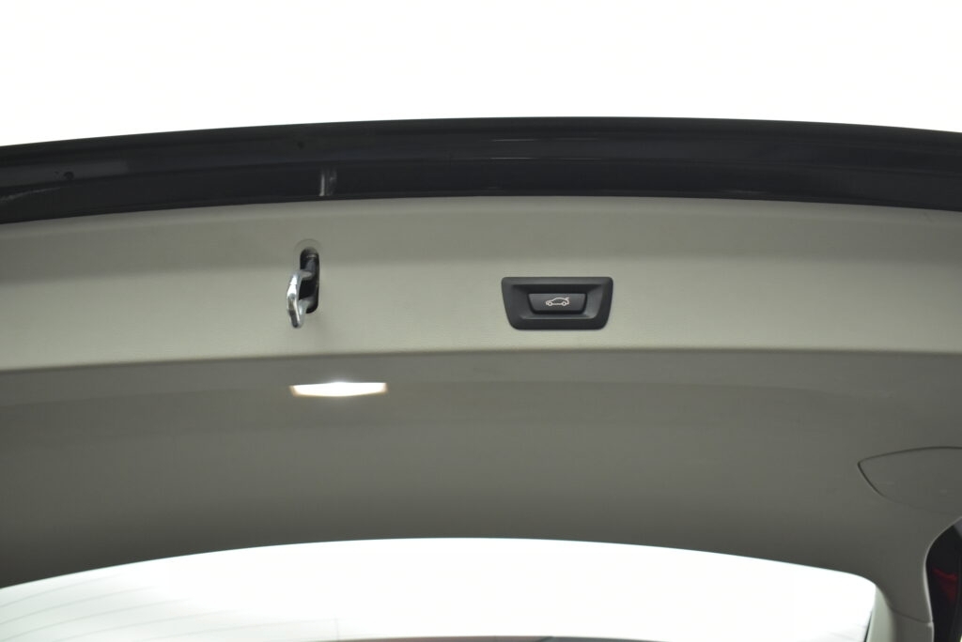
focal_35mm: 34
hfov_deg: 55.1
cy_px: 321
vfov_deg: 38.4
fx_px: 922
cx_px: 481
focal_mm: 23
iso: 1600
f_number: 3.8
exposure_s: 1/100
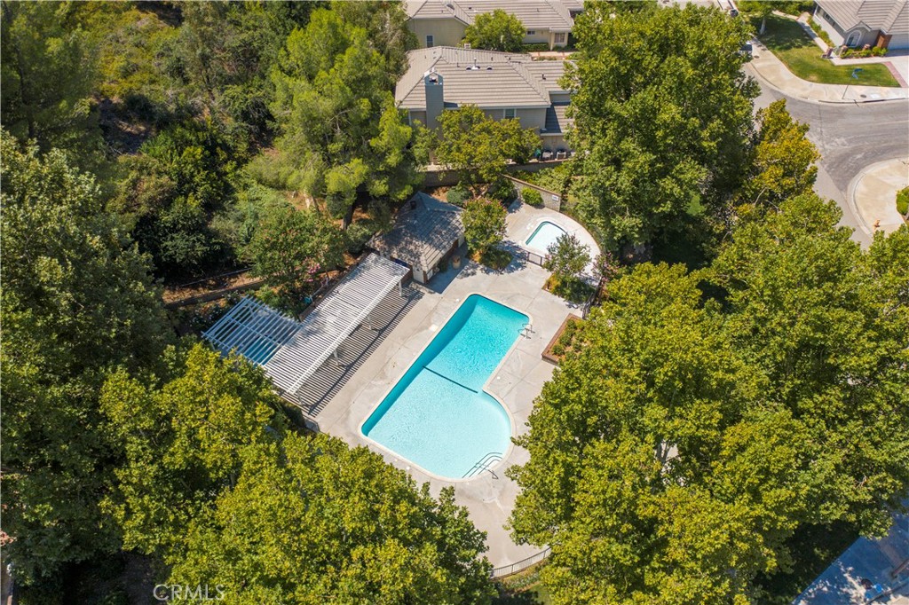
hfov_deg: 65.5
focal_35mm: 28
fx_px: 707
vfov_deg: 46.4
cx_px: 454
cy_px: 302
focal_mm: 10.26
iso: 100
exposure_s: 1/3200
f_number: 2.8
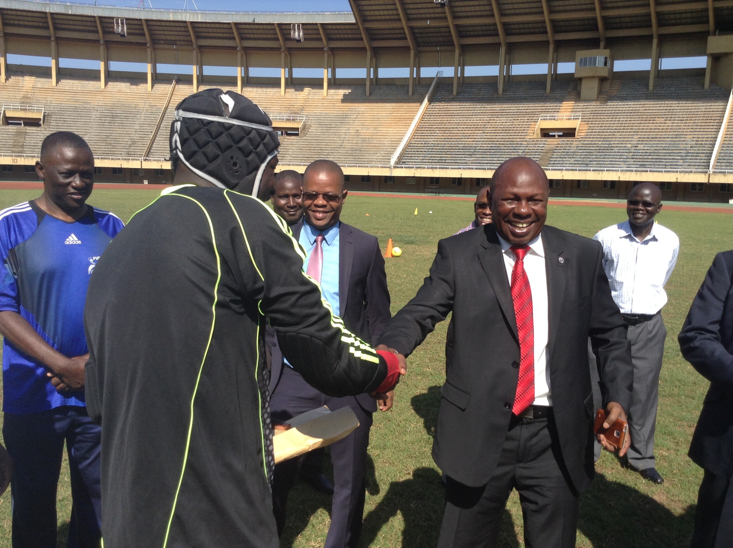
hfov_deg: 55.4
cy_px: 274
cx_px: 366
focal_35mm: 33
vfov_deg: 42.8
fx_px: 698
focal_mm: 3.3
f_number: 2.4
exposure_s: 1/794
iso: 32
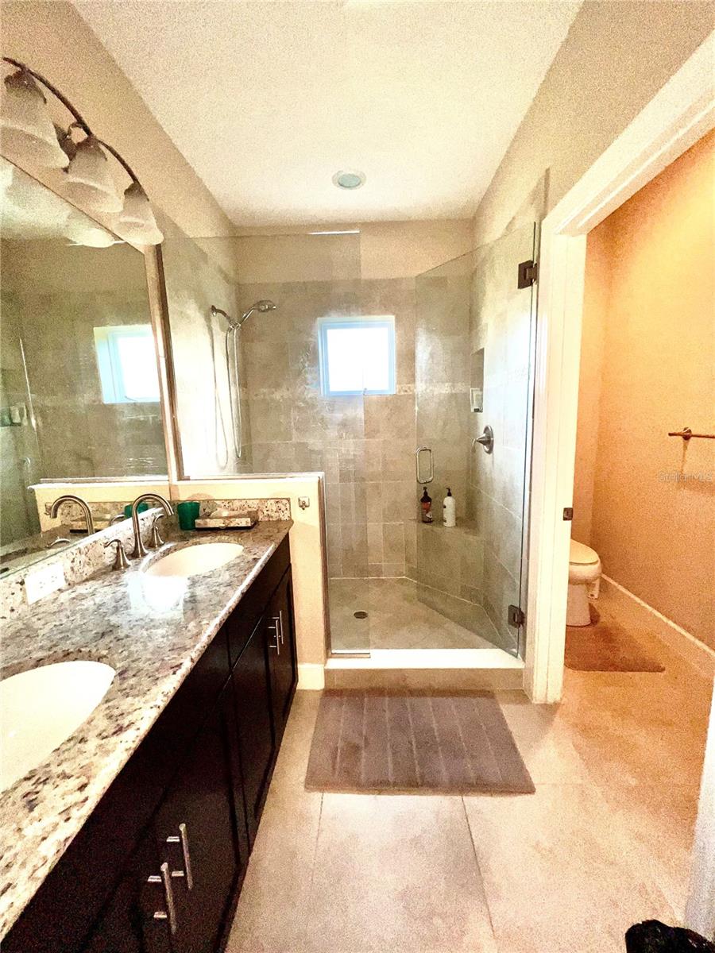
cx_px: 358
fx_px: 358
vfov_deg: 106.2
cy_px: 476
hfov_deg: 89.9
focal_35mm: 13
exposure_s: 1/122
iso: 32
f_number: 1.8
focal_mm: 1.57
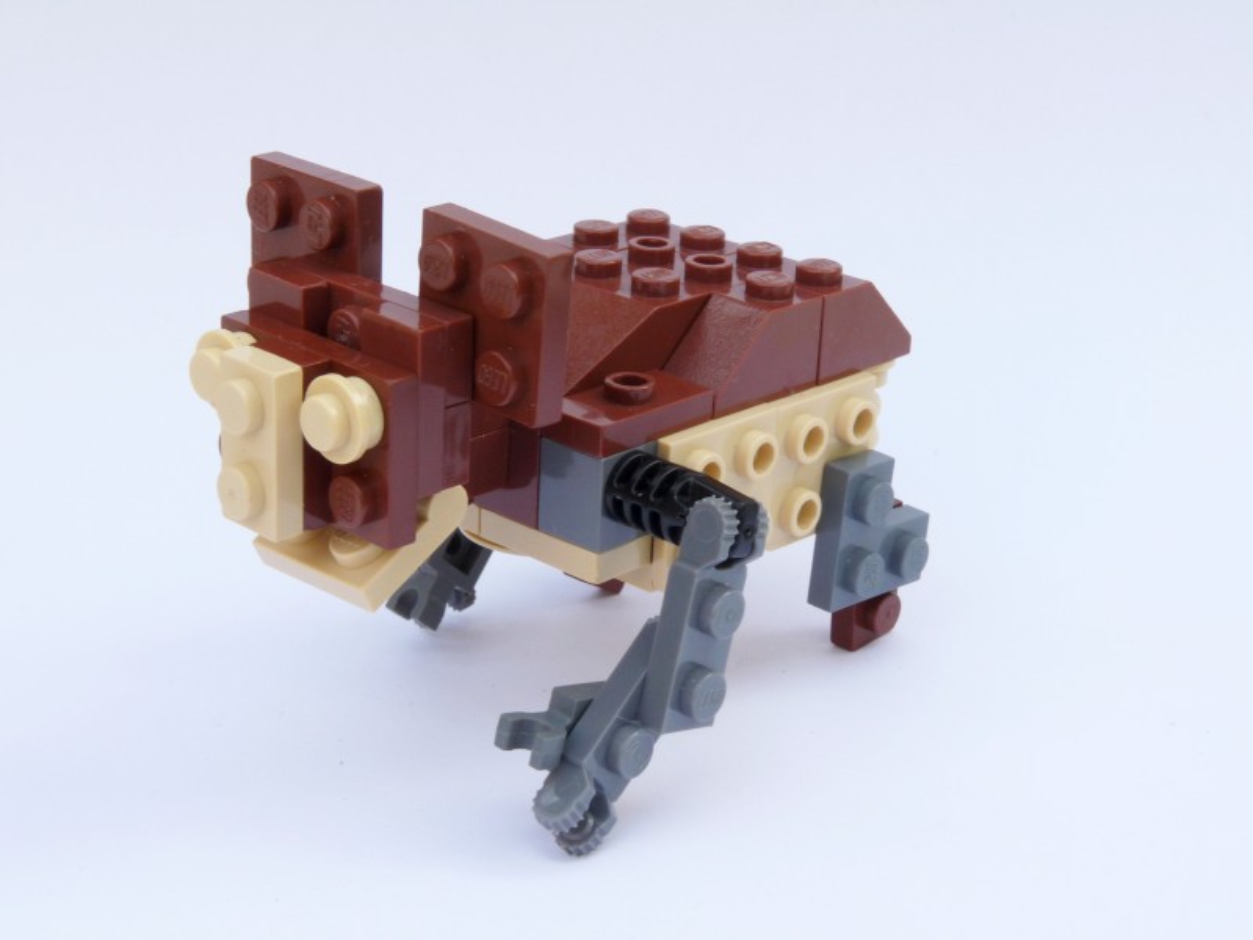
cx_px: 626
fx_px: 2353
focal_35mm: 65
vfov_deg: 22.6
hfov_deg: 29.8
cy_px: 470
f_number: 8
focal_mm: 11.5
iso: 100
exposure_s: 1/30
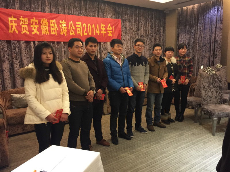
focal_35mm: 29
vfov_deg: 48.2
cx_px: 115
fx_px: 193
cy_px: 86
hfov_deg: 61.7
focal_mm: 4.15
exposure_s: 1/17
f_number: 2.2
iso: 250
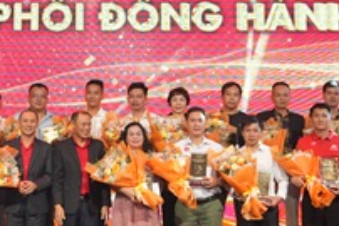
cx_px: 77
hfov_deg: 23.3
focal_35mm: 86
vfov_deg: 15.6
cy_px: 5
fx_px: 810
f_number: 3.5
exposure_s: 1/160
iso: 500
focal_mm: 29
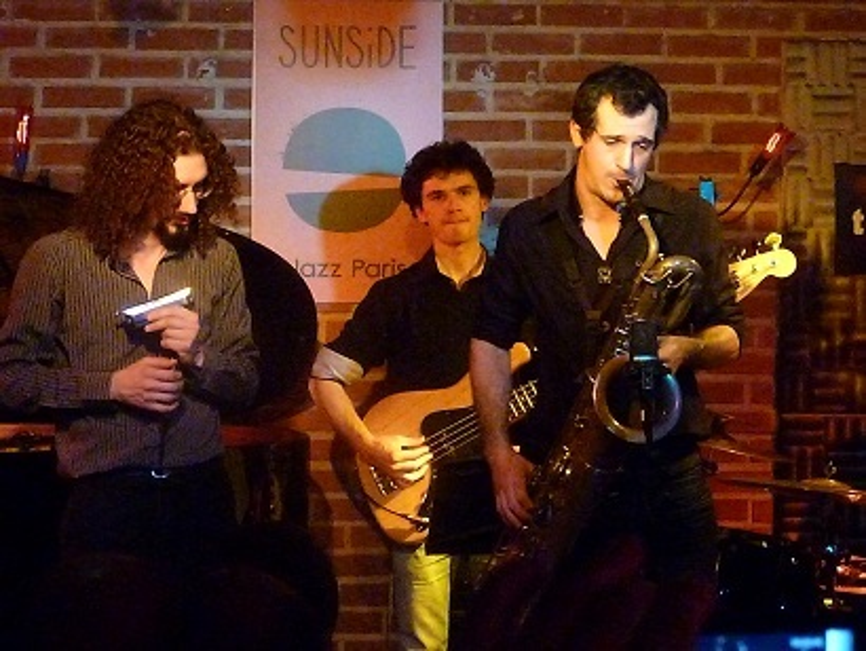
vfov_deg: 14.4
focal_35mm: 103
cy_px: 326
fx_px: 2578
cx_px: 433
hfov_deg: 19.1
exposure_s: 1/15
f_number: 4.8
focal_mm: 18.3
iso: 3200
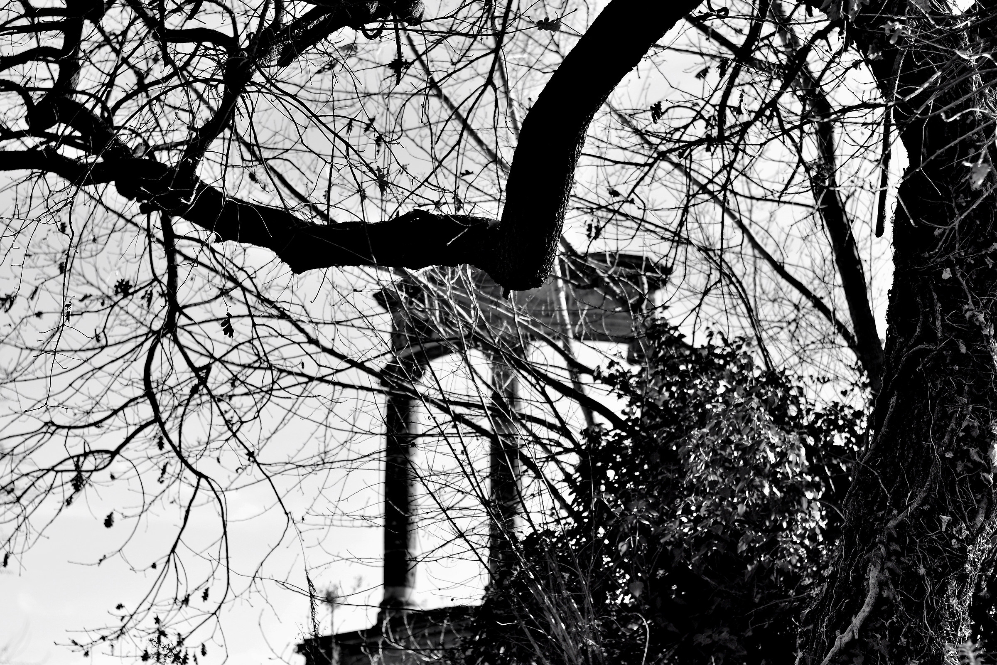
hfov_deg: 27.0
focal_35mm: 75
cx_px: 498
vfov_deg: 18.2
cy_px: 332
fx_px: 2077
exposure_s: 1/1250
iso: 100
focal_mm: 50
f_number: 2.8
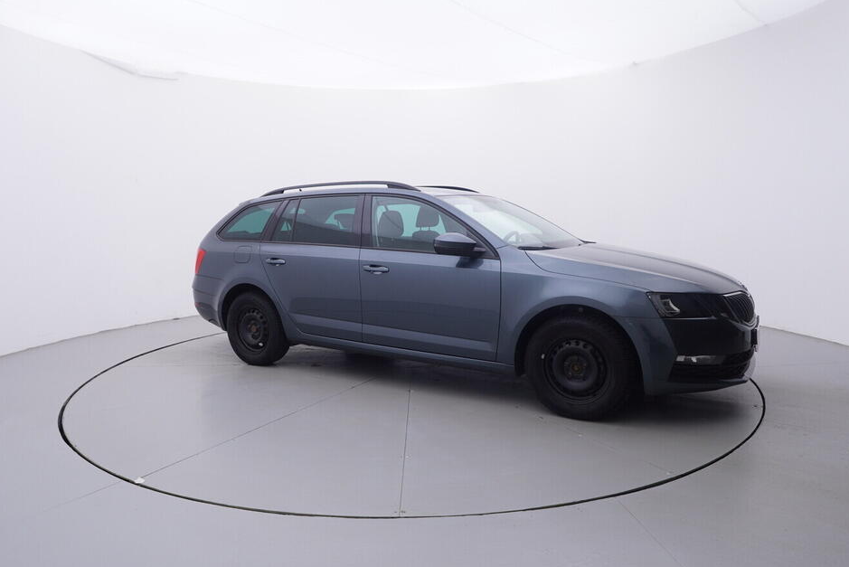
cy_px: 286
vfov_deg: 52.2
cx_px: 412
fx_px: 579
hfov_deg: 72.5
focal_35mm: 25
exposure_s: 1/80
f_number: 5
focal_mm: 15
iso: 200
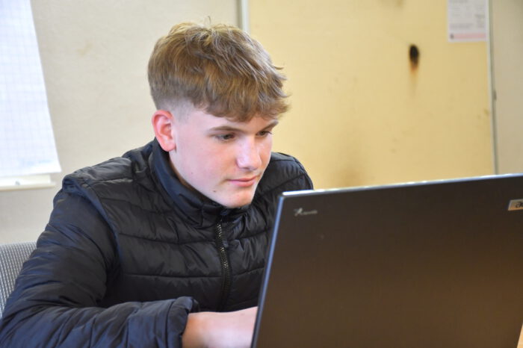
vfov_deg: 16.2
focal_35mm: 84
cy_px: 174
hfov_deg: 24.2
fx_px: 1220
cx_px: 262
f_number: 4.8
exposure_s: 1/125
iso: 2200
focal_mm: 56
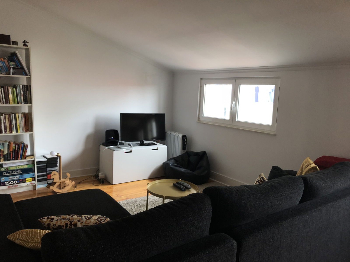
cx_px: 175
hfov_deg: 63.4
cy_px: 131
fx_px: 283
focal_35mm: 28
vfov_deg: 49.7
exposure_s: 1/25
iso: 40
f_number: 1.8
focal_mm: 3.99
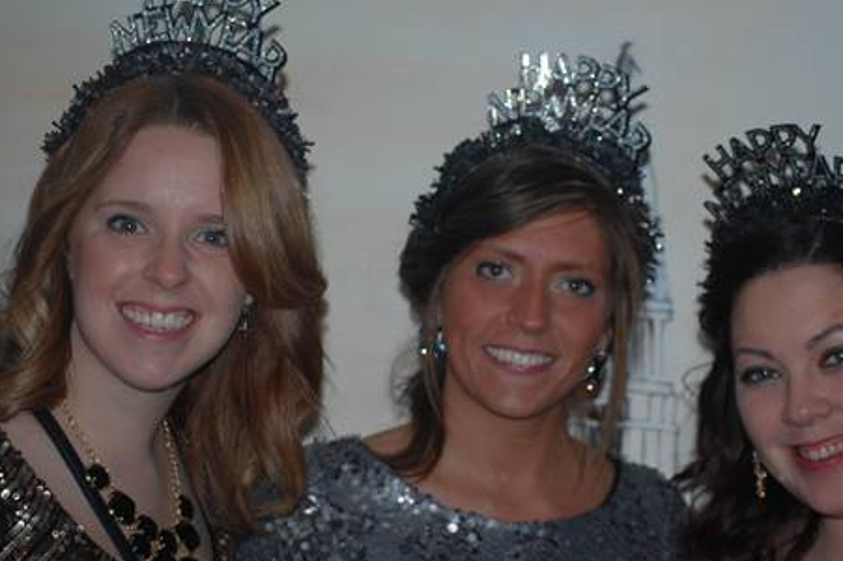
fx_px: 2354
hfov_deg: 20.3
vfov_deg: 13.6
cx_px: 488
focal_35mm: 101
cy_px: 280
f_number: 4
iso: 400
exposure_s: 1/60
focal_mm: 55
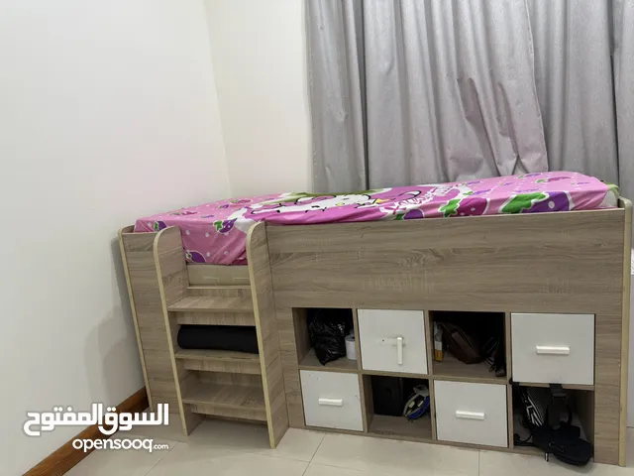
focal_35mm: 24
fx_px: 440
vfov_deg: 56.8
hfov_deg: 71.6
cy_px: 238
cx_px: 317
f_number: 1.78
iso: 160
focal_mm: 6.76
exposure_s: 1/100
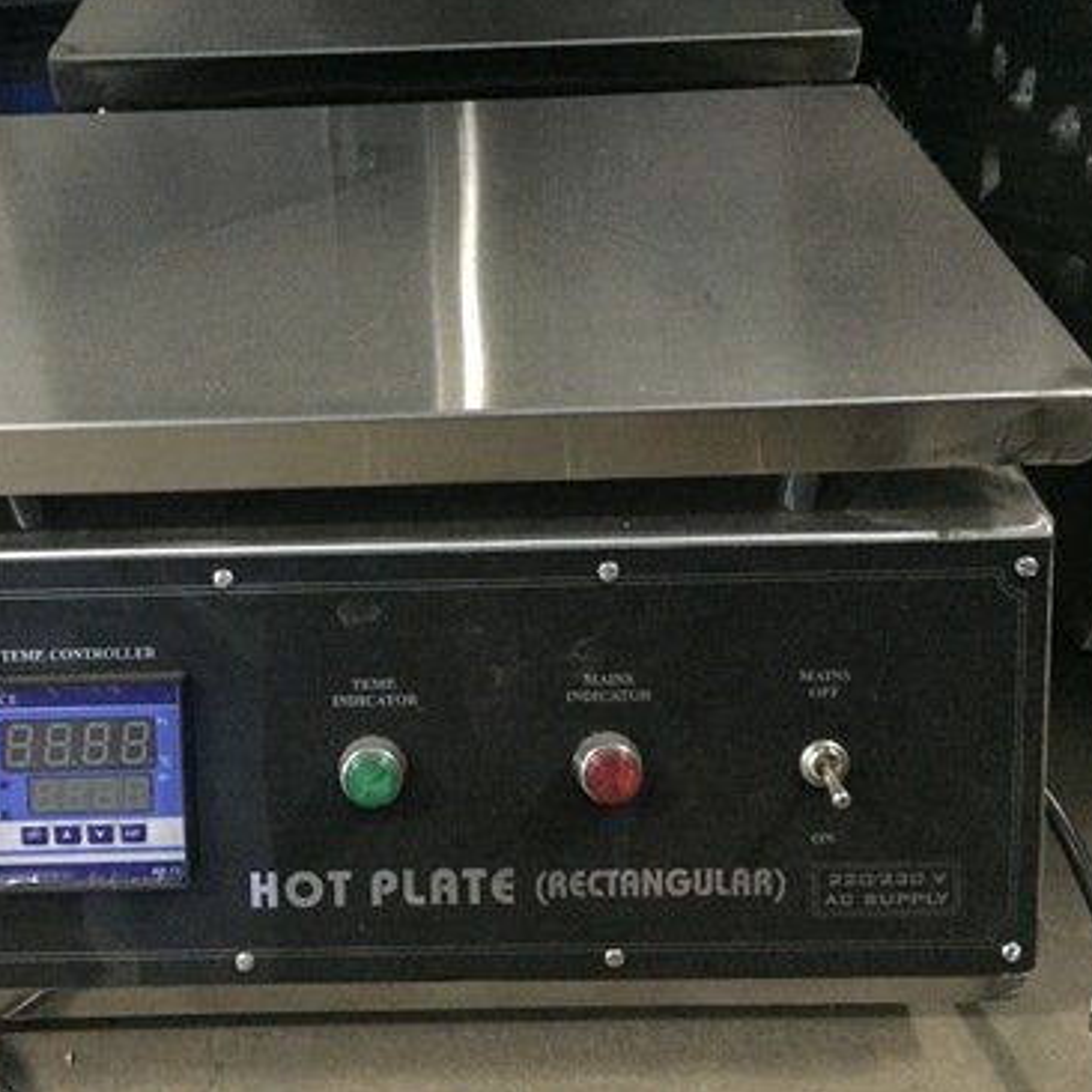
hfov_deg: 46.8
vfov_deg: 47.2
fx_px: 1249
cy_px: 545
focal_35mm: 35
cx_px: 403
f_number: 2.2
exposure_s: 1/17
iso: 640
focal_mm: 4.15
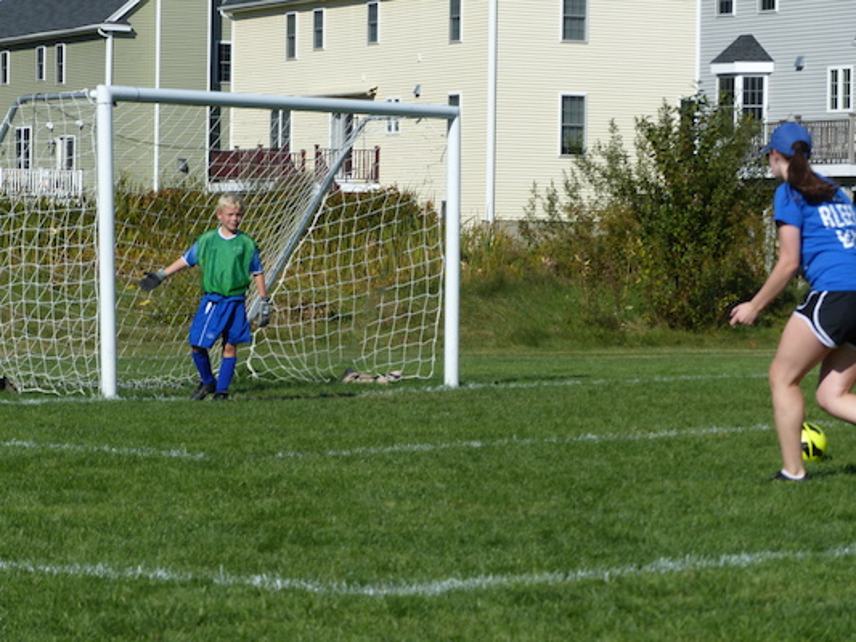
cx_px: 428
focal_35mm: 160
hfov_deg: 12.3
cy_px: 321
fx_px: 3957
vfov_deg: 9.3
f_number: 4
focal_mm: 28.7
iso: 100
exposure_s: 1/2000
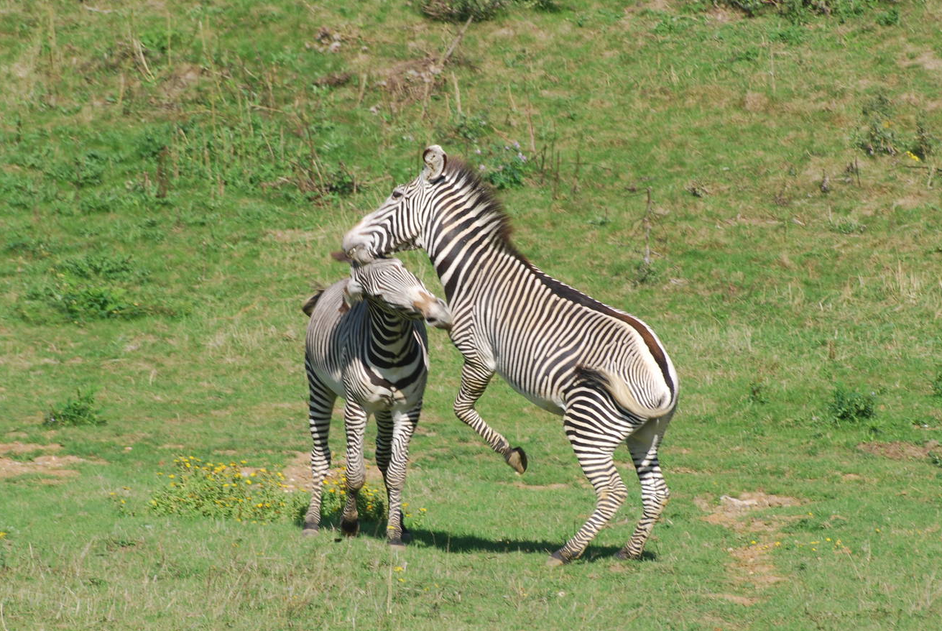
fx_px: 14385
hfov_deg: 3.8
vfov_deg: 2.5
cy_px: 352
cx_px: 410
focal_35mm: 549
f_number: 8
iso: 100
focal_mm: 300
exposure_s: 1/200
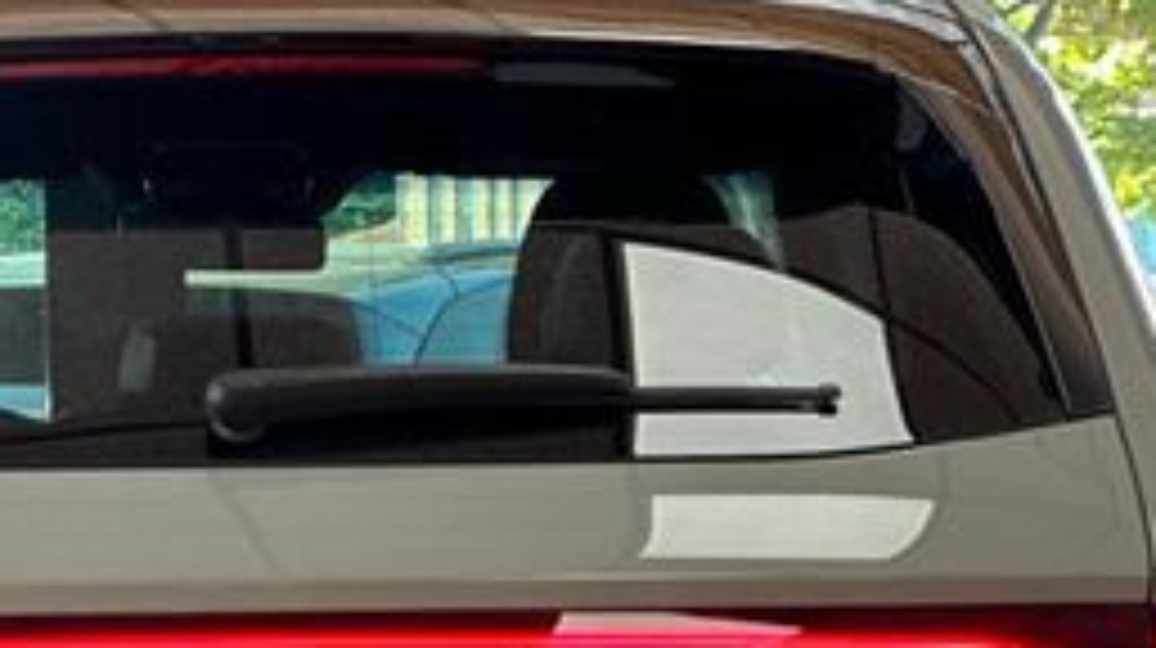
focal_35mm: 209
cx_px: 243
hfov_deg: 10.3
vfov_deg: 5.7
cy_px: 1035
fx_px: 6400
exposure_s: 1/120
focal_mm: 9
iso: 200
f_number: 2.8
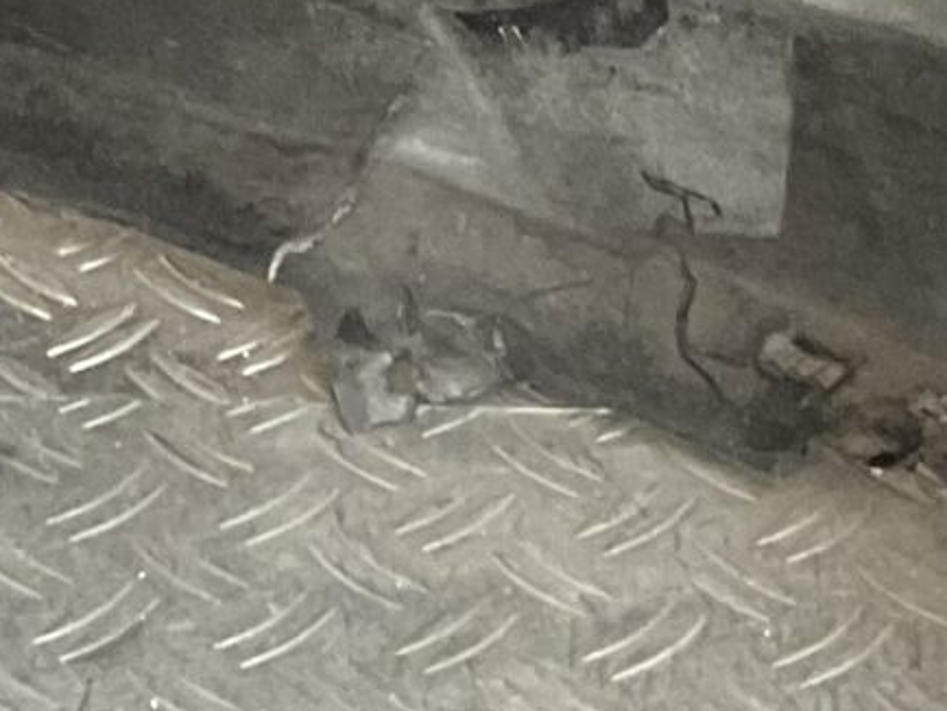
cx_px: -408
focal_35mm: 171
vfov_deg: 8.1
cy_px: -864
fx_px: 4681
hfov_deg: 11.2
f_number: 1.8
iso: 64
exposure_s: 1/50
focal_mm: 3
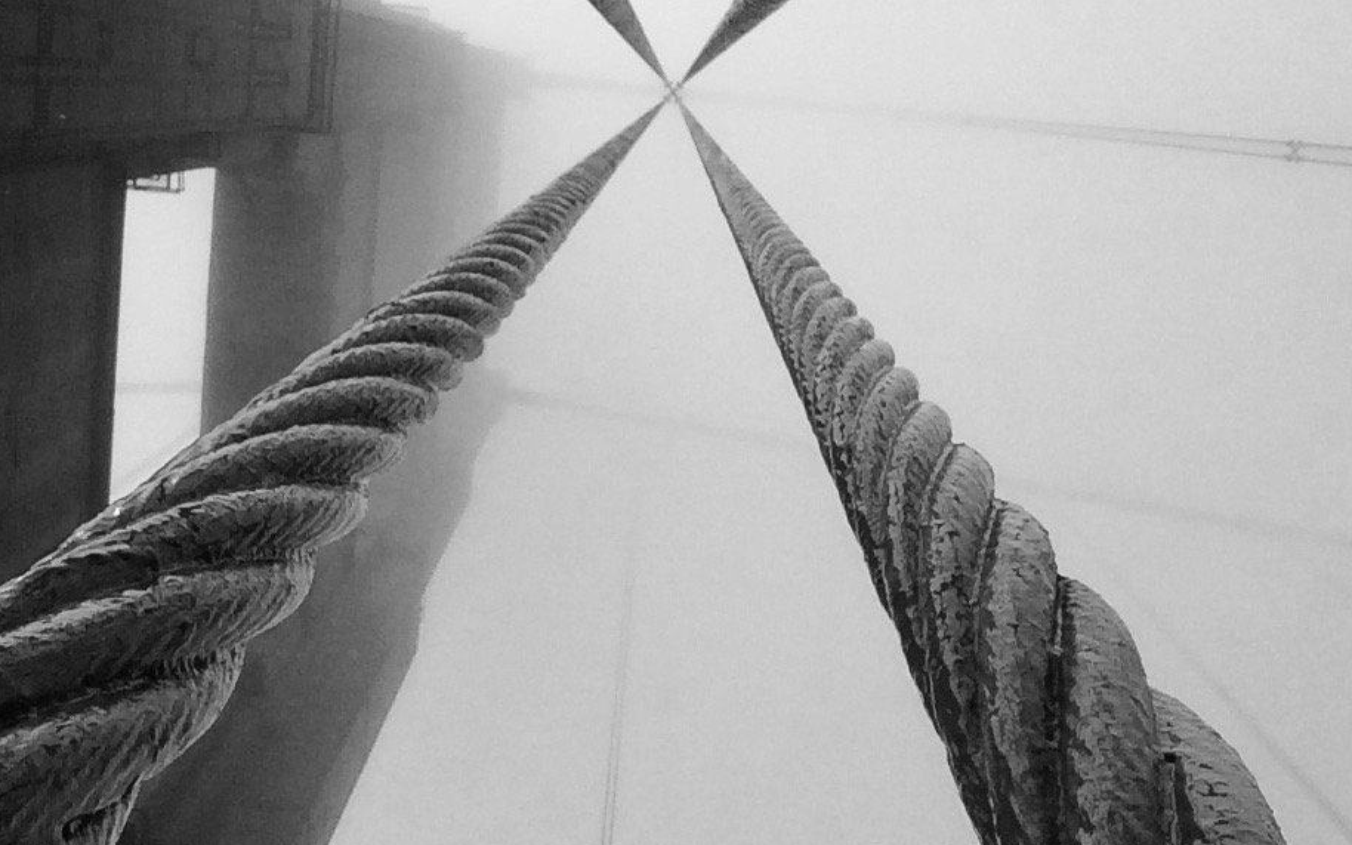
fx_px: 1695
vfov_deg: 27.8
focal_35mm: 46
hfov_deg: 43.5
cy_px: 296
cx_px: 669
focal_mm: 2.15
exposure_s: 1/6410
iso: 50
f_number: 2.4
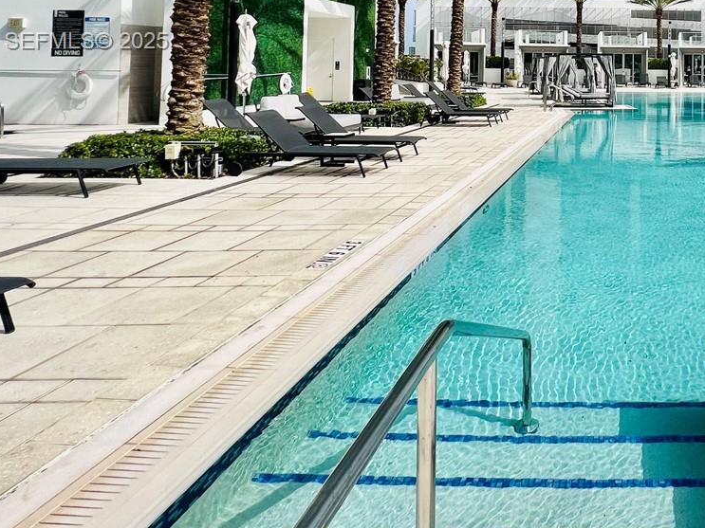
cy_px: 43
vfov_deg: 44.7
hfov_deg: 55.2
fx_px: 570
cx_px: 632
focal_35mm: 28
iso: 32
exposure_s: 1/2597
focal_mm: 1.57
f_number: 1.8
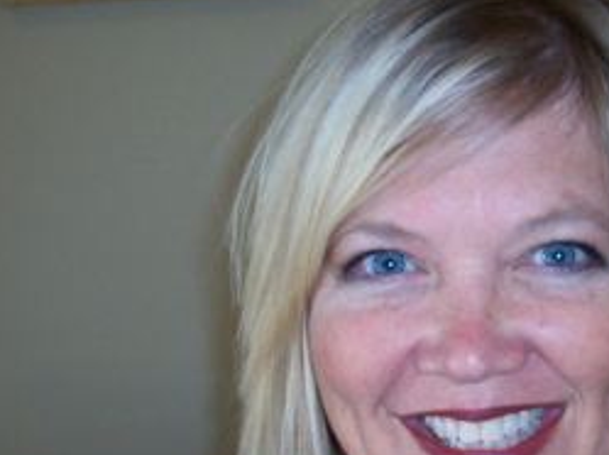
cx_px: 448
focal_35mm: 67
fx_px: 1177
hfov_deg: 28.6
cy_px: 351
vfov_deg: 21.7
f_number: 2.8
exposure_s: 1/45
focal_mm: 6.2
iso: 160
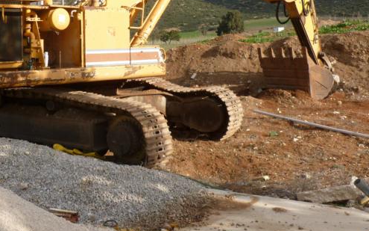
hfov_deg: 40.7
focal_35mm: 48
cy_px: 45
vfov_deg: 26.3
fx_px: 483
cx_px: 95
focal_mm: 5
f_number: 3.3
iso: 100
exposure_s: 1/640
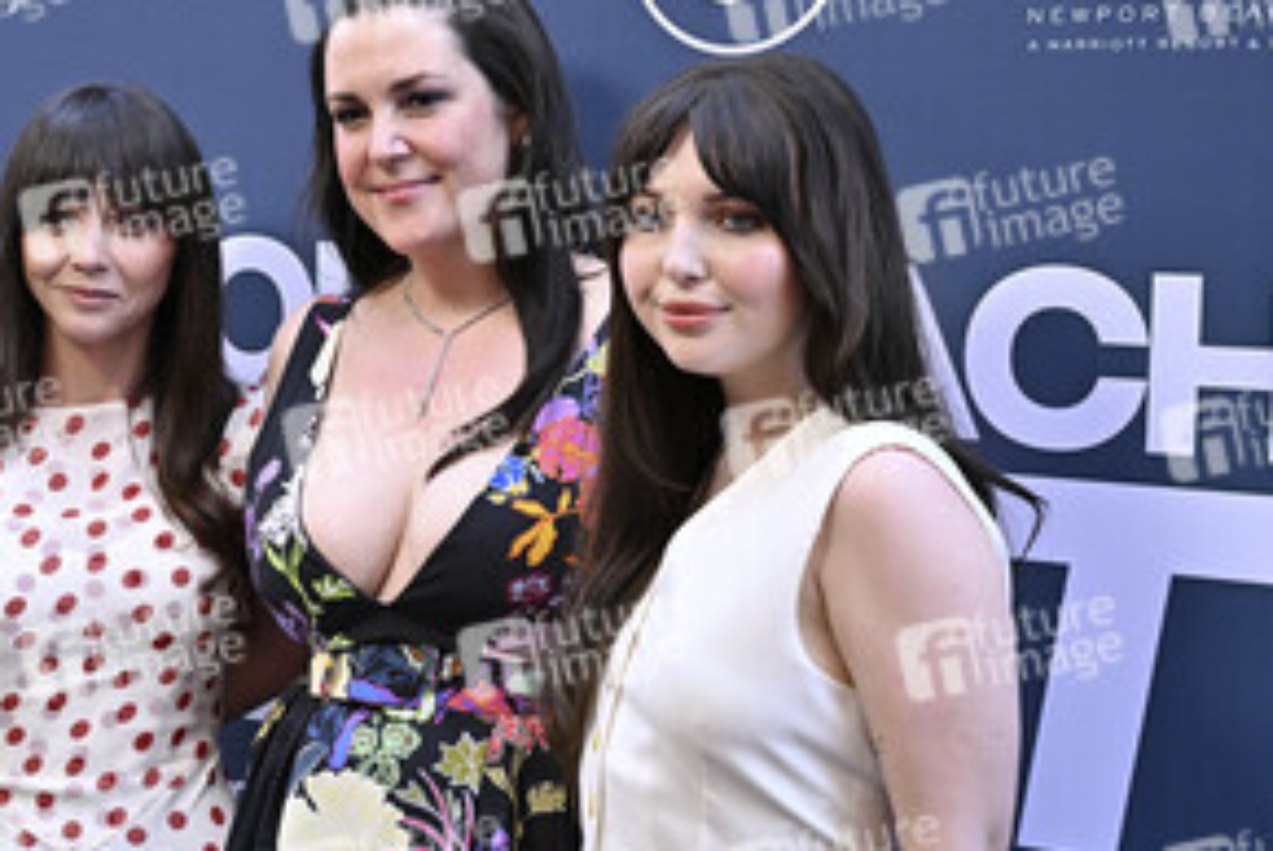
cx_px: 454
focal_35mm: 59
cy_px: 540
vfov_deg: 23.0
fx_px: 2088
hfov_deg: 33.7
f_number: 6.3
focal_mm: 38
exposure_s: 1/320
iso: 1000
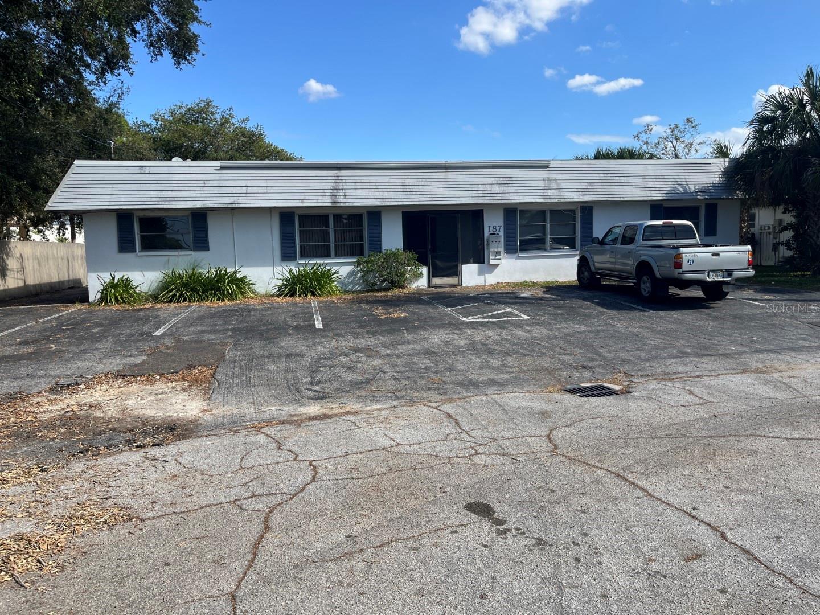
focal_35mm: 26
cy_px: 308
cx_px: 410
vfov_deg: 53.1
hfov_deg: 67.3
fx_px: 616
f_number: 1.6
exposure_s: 1/2571
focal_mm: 5.1
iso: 50
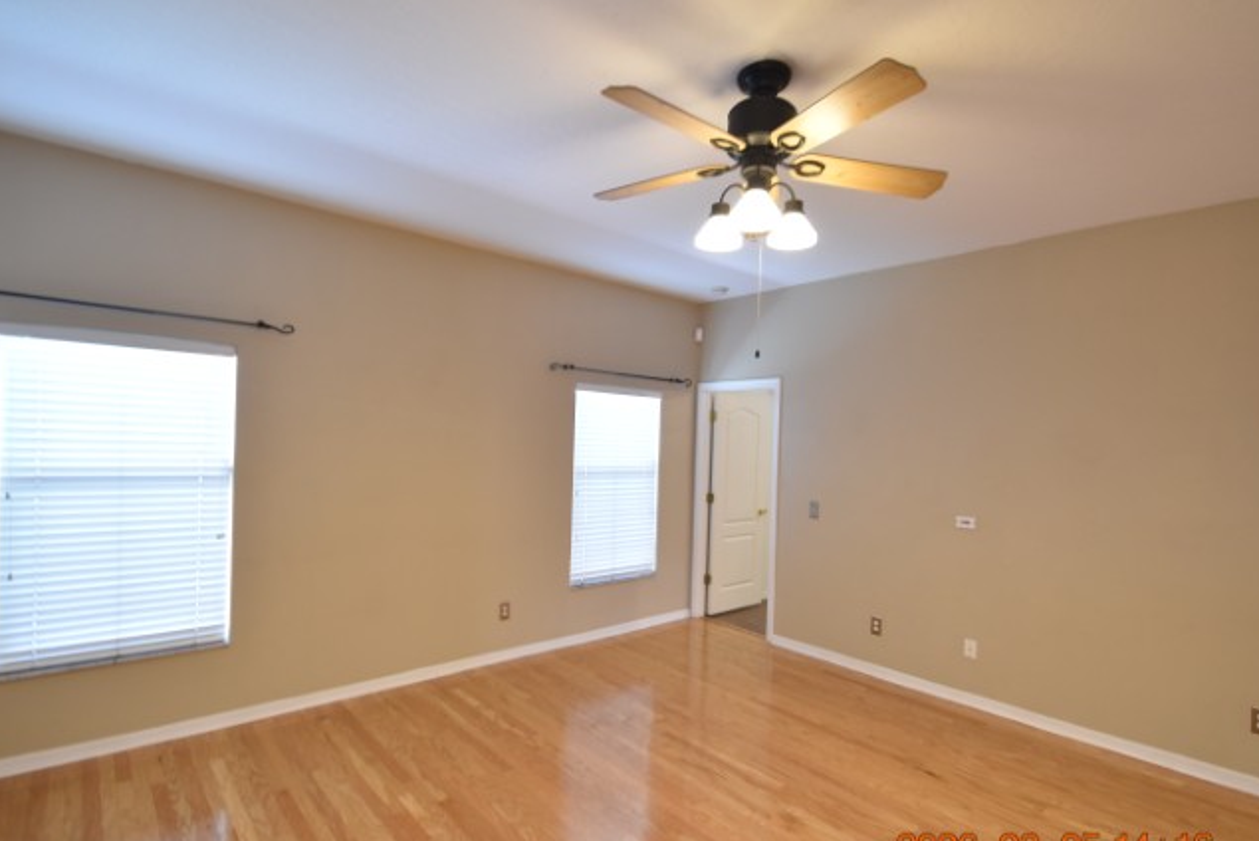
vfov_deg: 70.4
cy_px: 444
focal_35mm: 17
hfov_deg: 93.2
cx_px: 634
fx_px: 595
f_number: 3.5
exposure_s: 1/20
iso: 800
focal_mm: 10
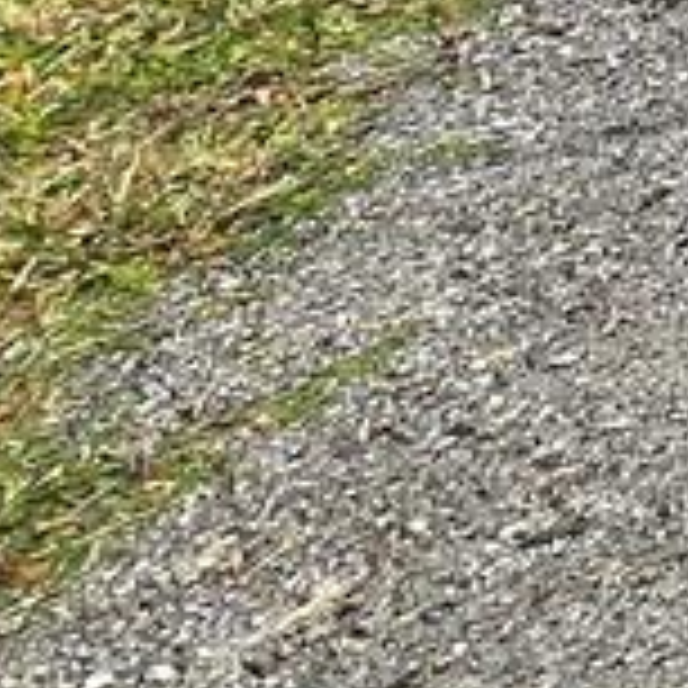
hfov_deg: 8.2
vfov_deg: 11.9
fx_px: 2698
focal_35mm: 120
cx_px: 2743
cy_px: -940
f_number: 2.2
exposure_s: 1/1365
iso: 50
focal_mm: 2.2
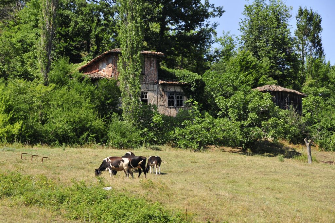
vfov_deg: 8.7
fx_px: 1464
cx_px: 168
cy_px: 112
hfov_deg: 13.1
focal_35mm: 158
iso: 200
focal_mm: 105
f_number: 11
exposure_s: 1/200
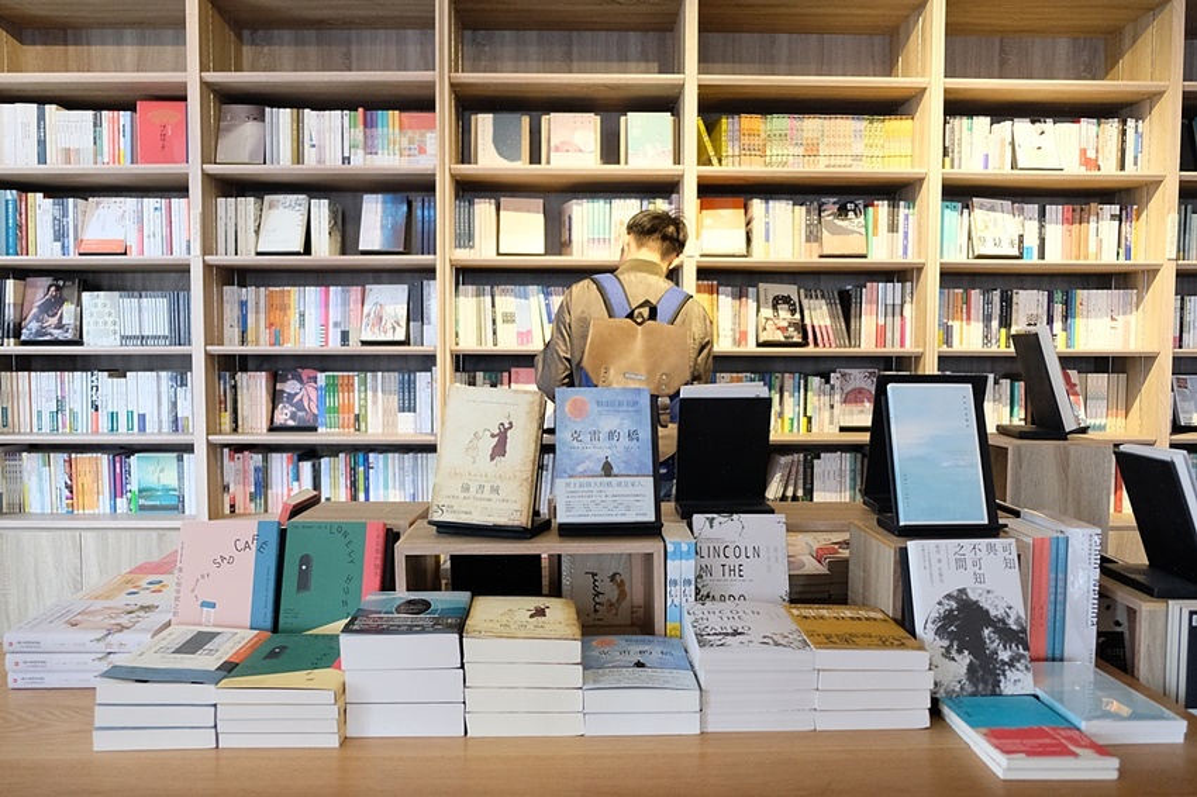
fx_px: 897
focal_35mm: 27
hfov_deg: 67.4
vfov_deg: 47.9
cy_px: 398
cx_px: 598
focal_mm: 18
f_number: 2.8
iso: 2500
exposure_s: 1/320
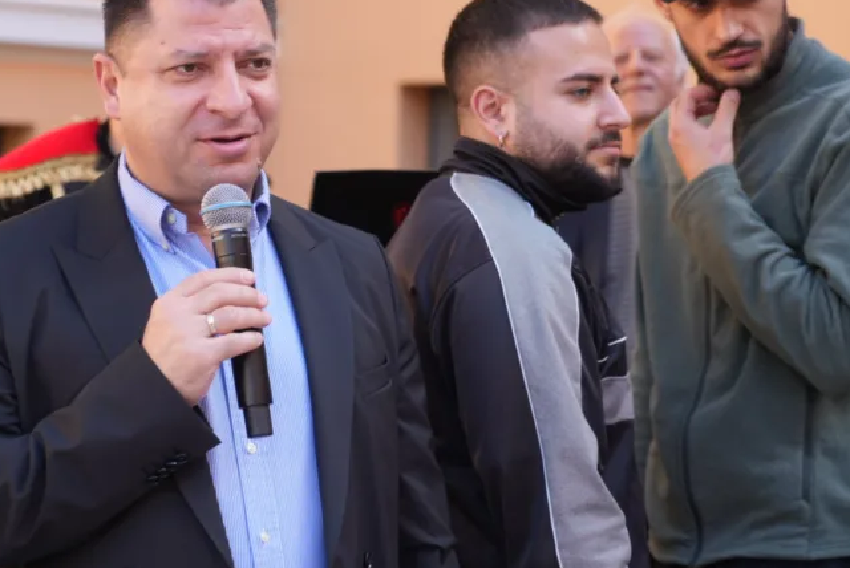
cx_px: 262
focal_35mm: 112
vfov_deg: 12.2
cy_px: 196
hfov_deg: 18.2
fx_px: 2647
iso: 250
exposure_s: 1/250
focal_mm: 70
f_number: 4
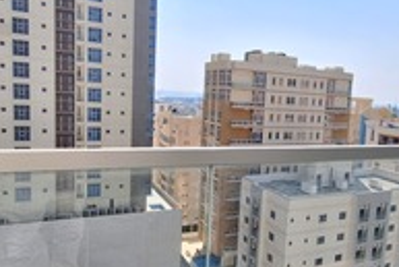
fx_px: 355
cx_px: 257
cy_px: 138
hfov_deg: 57.7
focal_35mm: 32
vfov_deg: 41.2
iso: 40
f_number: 2.2
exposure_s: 1/1499
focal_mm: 1.74
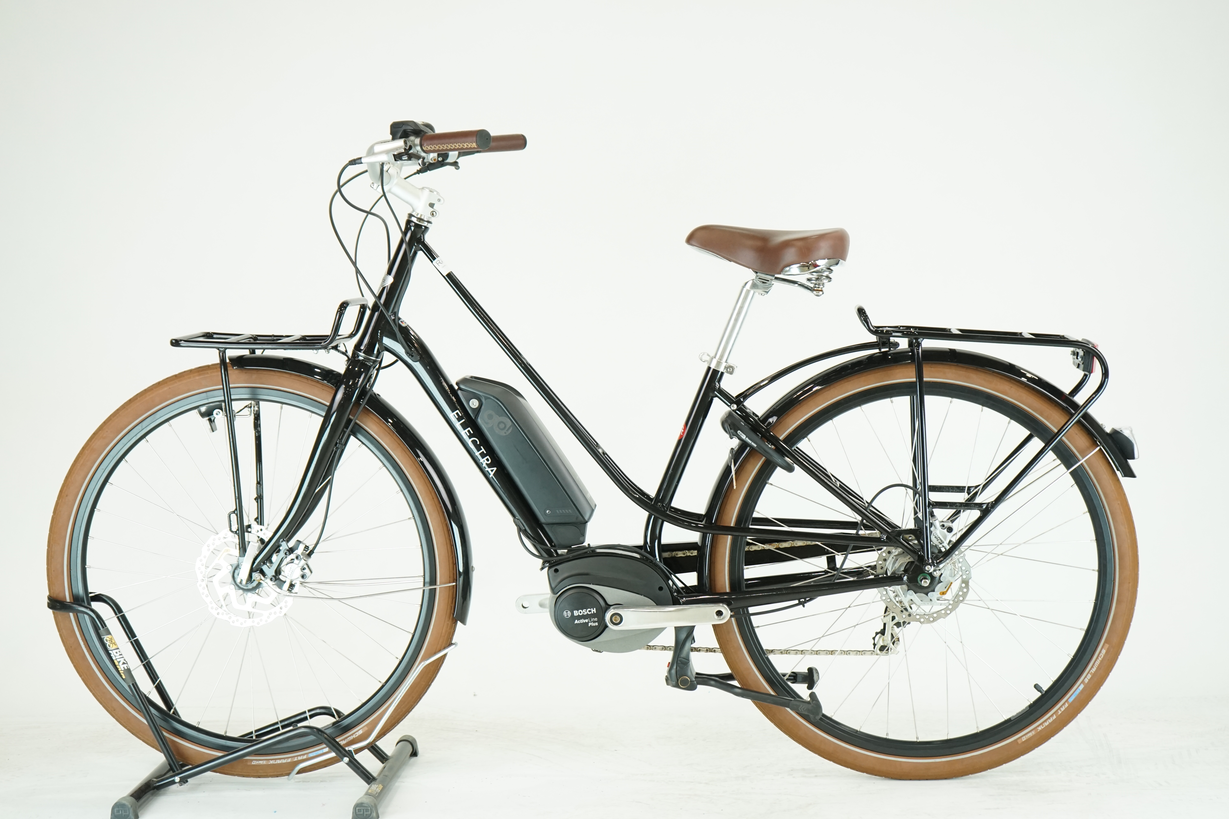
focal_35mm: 54
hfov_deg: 36.9
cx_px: 614
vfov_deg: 25.1
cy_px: 410
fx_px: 1843
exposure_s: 1/200
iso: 1600
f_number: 5.6
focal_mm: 54
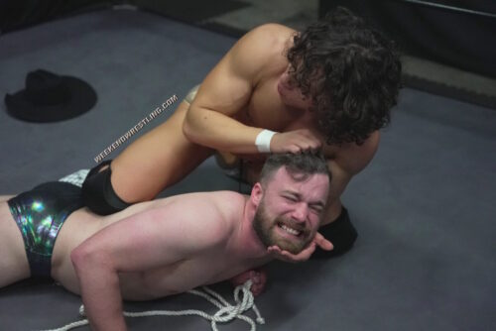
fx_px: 738
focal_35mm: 54
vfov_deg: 25.3
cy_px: 166
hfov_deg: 37.2
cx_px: 248
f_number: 2.8
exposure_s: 1/1000
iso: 12800
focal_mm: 53.5
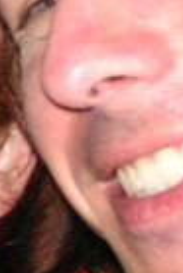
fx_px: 1681
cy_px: 20
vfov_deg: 9.3
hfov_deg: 6.0
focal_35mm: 221
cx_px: -209
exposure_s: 1/45
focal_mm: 6.1
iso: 160
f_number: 2.8
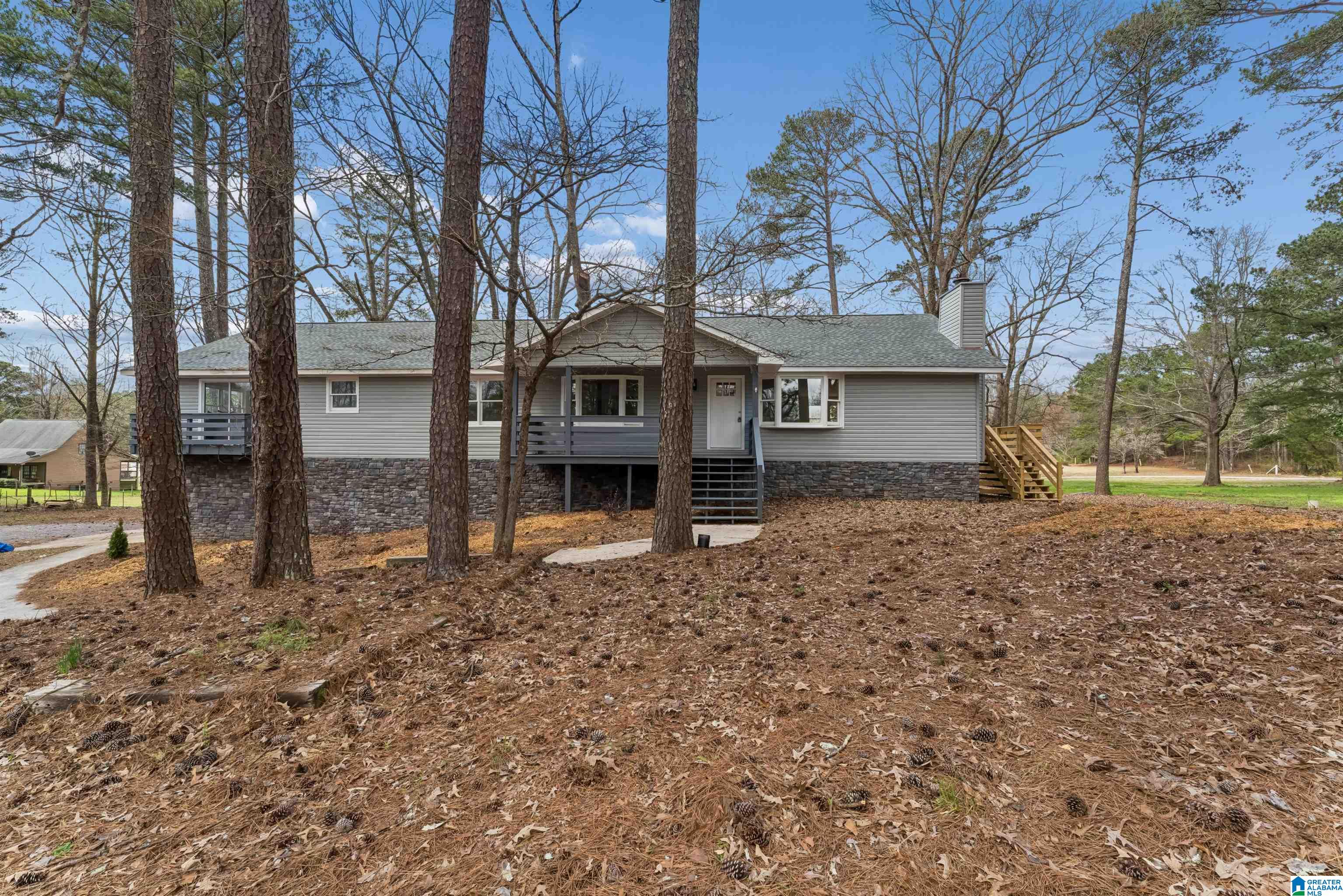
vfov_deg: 81.2
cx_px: 672
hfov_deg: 104.3
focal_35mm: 14
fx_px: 522
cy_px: 448
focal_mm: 14
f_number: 13
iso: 400
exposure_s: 1/160
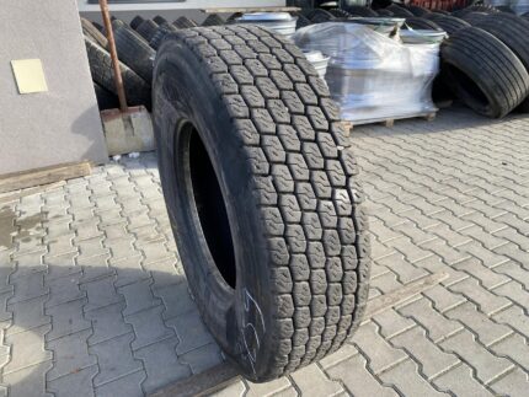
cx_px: 264
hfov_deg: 67.3
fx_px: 398
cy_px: 198
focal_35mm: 26
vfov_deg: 53.1
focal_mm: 4.25
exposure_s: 1/409
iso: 32
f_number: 1.8
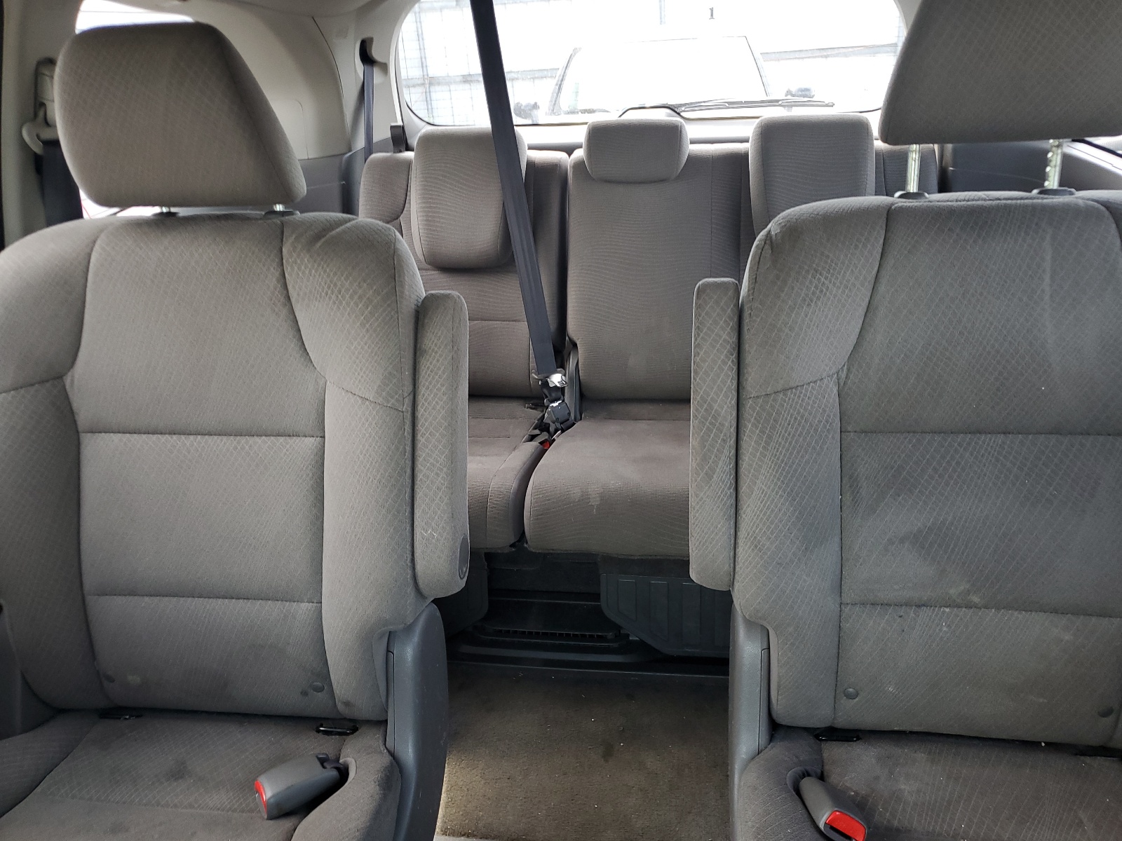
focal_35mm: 26
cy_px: 420
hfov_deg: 67.3
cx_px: 561
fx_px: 843
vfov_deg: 53.1
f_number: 1.5
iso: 66
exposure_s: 1/60.2
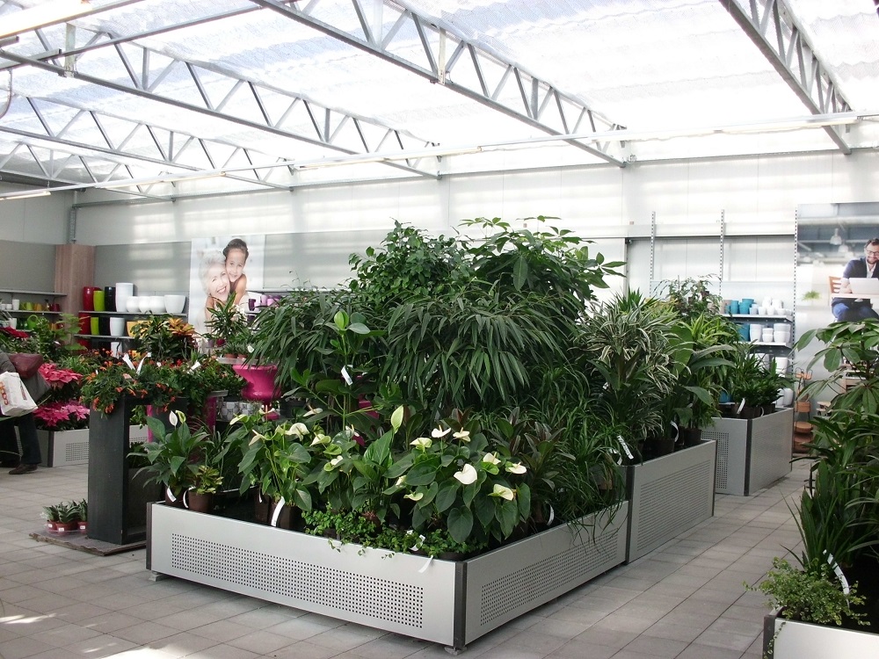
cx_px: 440
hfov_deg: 51.4
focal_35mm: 36
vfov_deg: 39.7
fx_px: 914
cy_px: 330
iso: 100
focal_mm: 6.3
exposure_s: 1/160
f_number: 2.9
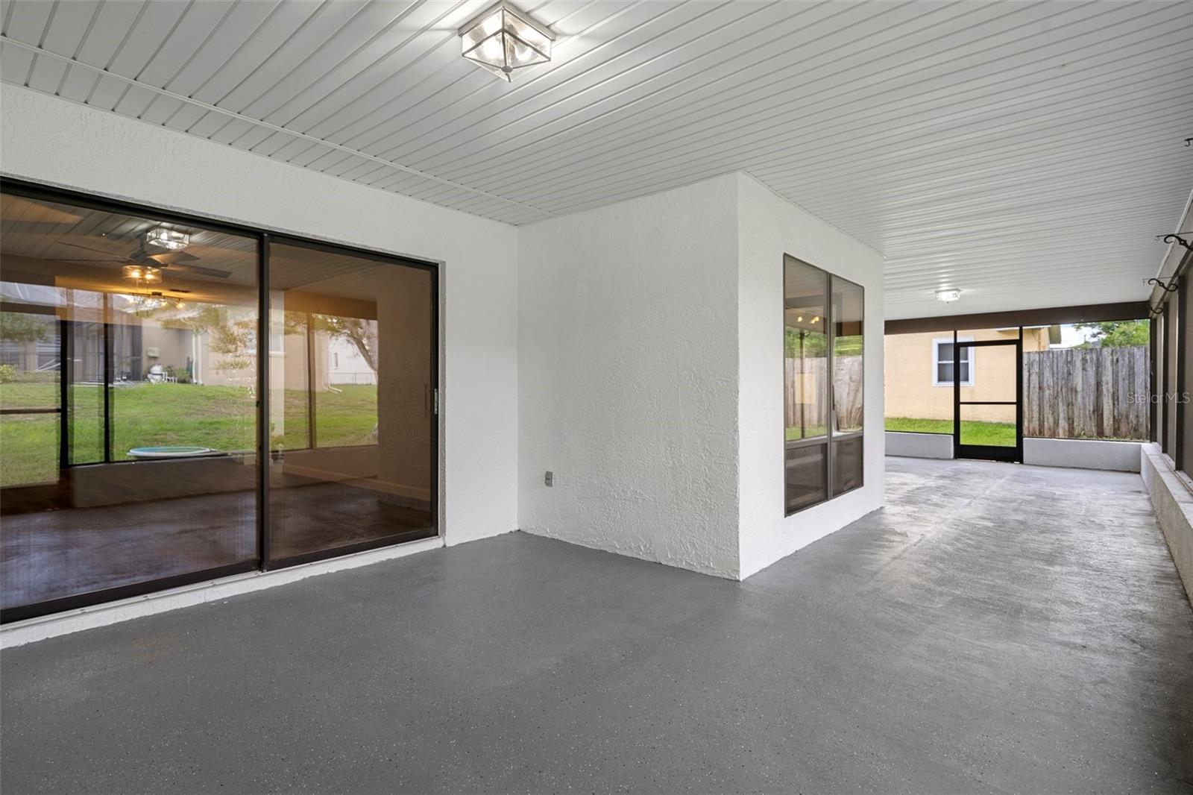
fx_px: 563
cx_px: 596
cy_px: 398
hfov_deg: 93.3
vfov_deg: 70.4
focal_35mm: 17
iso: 320
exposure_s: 1/1.25
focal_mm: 17
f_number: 8
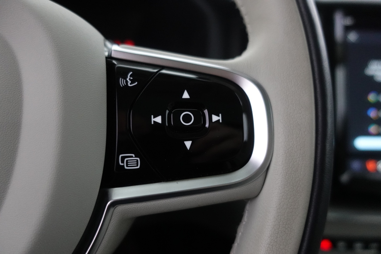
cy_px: 127
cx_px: 190
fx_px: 254
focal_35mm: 24
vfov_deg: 53.1
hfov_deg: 73.7
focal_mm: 9.4
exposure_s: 1/100
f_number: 1.8
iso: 2000
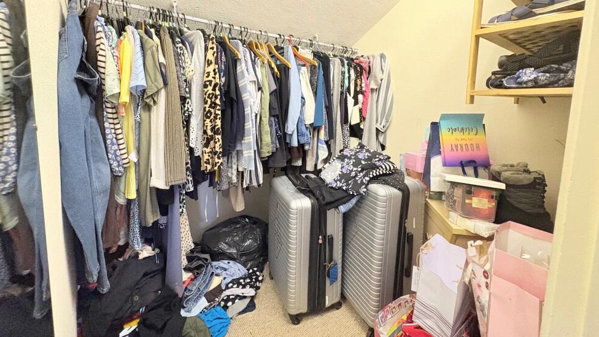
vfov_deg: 65.5
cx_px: 298
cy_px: 115
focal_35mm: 16
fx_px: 254
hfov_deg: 99.4
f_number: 2.2
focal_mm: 2.22
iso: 640
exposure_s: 1/50
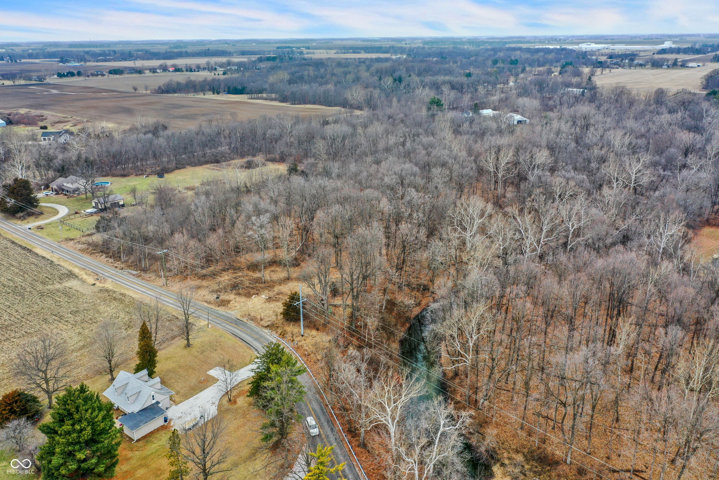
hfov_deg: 65.5
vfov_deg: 46.4
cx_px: 360
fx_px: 559
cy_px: 240
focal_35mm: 28
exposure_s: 1/100
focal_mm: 10.26
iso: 100
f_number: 4
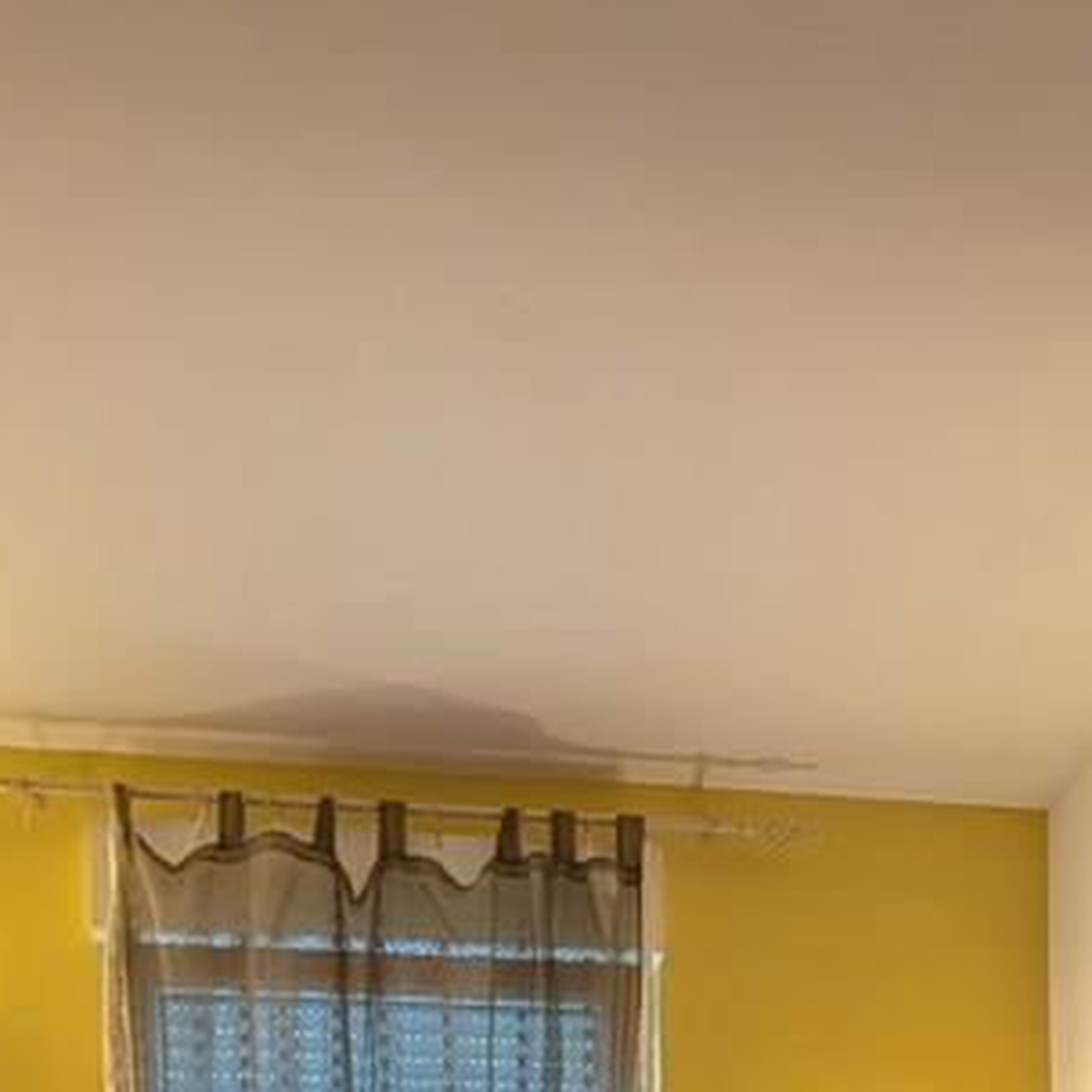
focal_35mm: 42
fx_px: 1499
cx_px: 703
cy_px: 1624
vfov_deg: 27.8
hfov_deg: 39.7
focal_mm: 2.02
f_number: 1.7
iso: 55
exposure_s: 1/50
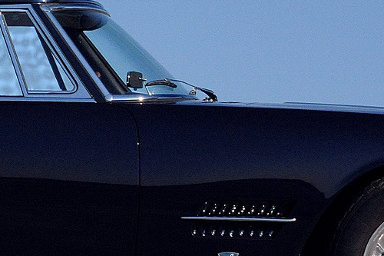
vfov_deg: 4.9
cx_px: -31
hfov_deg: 7.3
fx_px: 2986
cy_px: -34
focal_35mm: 280
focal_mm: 70
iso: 2500
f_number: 14
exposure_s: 1/500
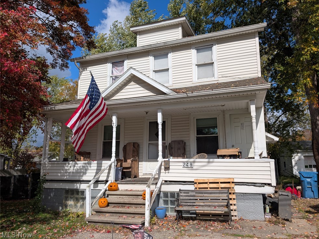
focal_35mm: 25
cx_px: 166
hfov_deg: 69.4
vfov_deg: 54.9
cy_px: 118
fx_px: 230
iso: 21
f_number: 1.68
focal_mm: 6.9
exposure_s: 1/1637
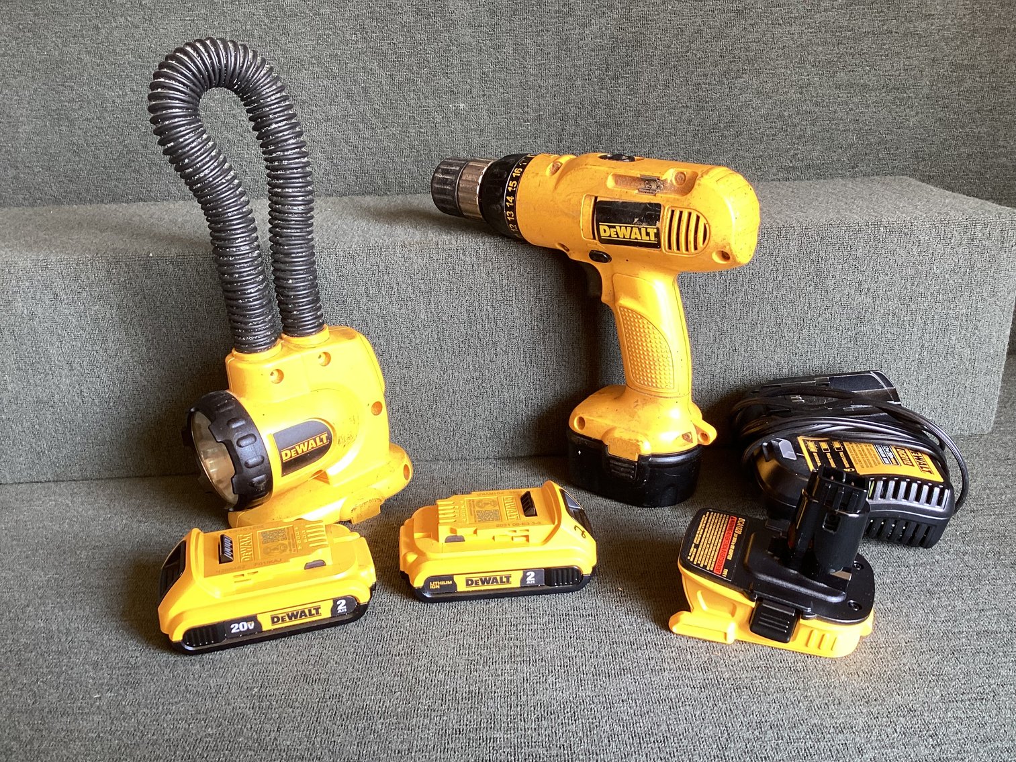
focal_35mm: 31
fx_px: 910
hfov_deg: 58.3
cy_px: 381
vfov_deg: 45.4
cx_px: 508
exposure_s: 1/60
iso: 64
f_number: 2.4
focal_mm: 3.3
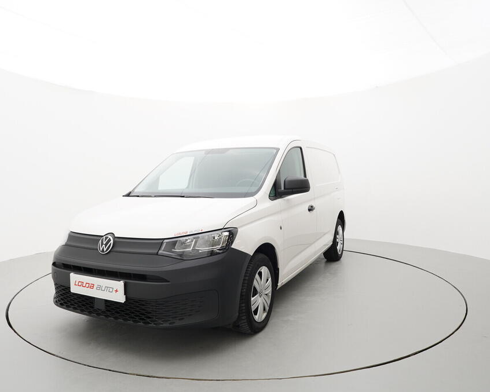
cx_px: 231
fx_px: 371
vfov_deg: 55.7
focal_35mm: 26
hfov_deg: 66.9
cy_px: 197
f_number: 5.6
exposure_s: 1/80
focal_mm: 15
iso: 250
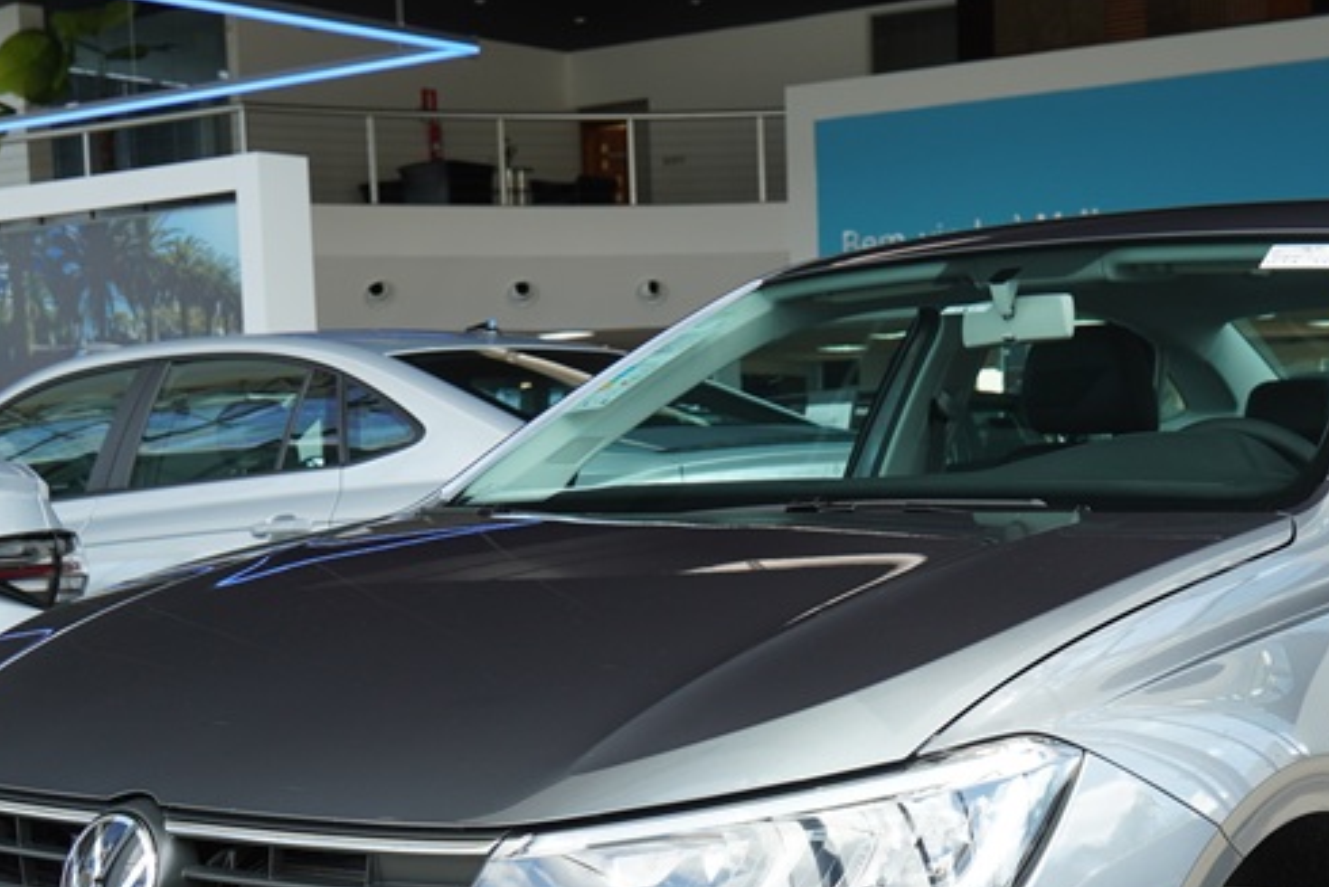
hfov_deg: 29.2
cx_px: 800
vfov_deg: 19.3
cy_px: 853
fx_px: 2548
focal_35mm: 69
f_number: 4.5
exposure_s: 1/80
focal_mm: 22
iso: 100
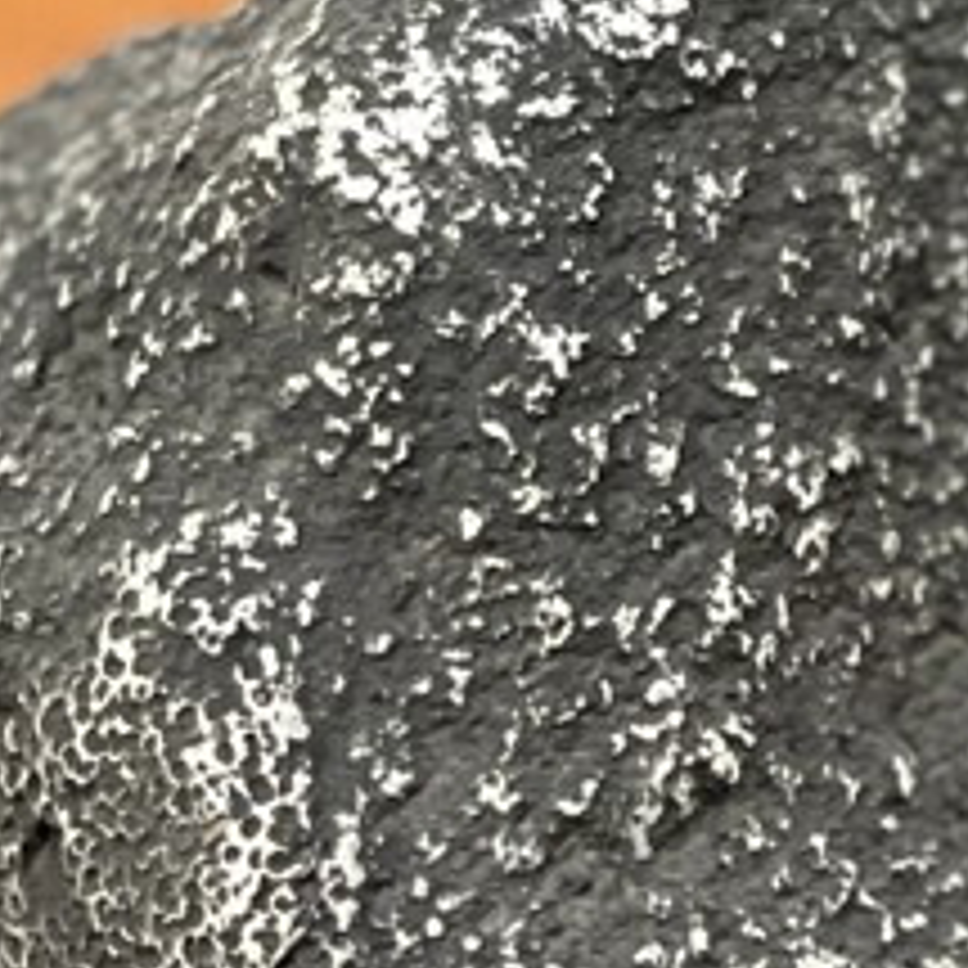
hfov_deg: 6.7
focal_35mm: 257
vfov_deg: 6.8
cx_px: 1580
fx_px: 8131
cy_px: 95
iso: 400
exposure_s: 1/40
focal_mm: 6
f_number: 2
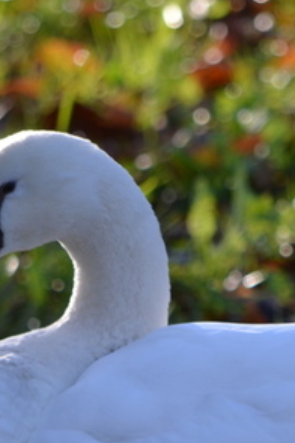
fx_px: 12020
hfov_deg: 1.4
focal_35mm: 978
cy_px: 394
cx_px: 259
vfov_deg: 2.1
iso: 200
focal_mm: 240
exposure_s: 1/250
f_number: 5.3
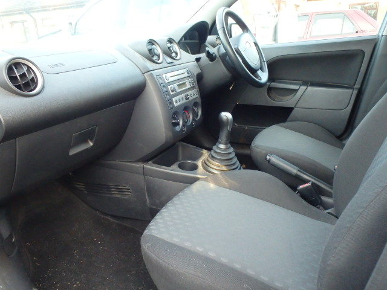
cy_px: 145
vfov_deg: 49.7
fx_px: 313
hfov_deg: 63.4
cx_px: 194
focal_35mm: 28
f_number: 3.9
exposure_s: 1/40
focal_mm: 5
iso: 800
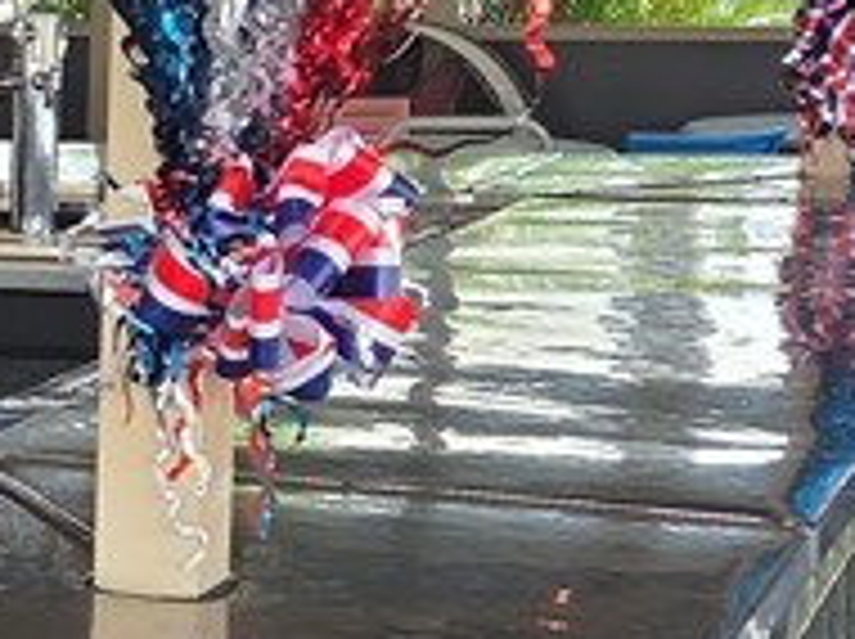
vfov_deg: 11.9
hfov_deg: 14.1
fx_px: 3059
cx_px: -675
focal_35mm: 124
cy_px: 441
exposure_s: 1/153
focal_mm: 5.4
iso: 25
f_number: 1.8
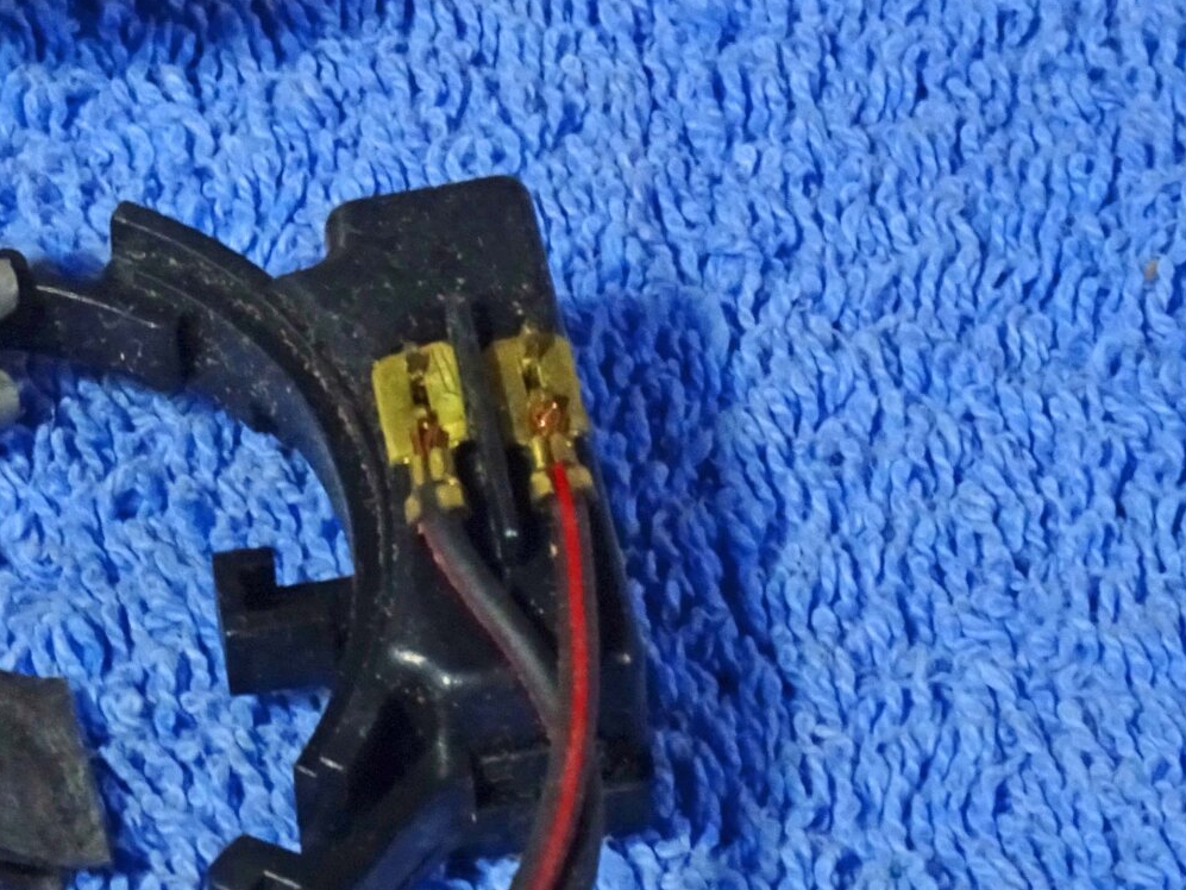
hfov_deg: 12.6
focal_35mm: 154
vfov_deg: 9.6
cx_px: -159
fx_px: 5277
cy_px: 108
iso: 800
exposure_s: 1/20
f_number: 4.5
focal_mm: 10.23
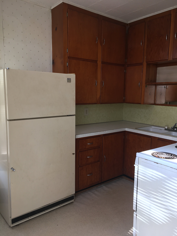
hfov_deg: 48.2
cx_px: 88
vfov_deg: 61.7
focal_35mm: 29
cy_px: 118
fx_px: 198
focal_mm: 4.15
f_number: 2.2
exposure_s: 1/60
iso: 32
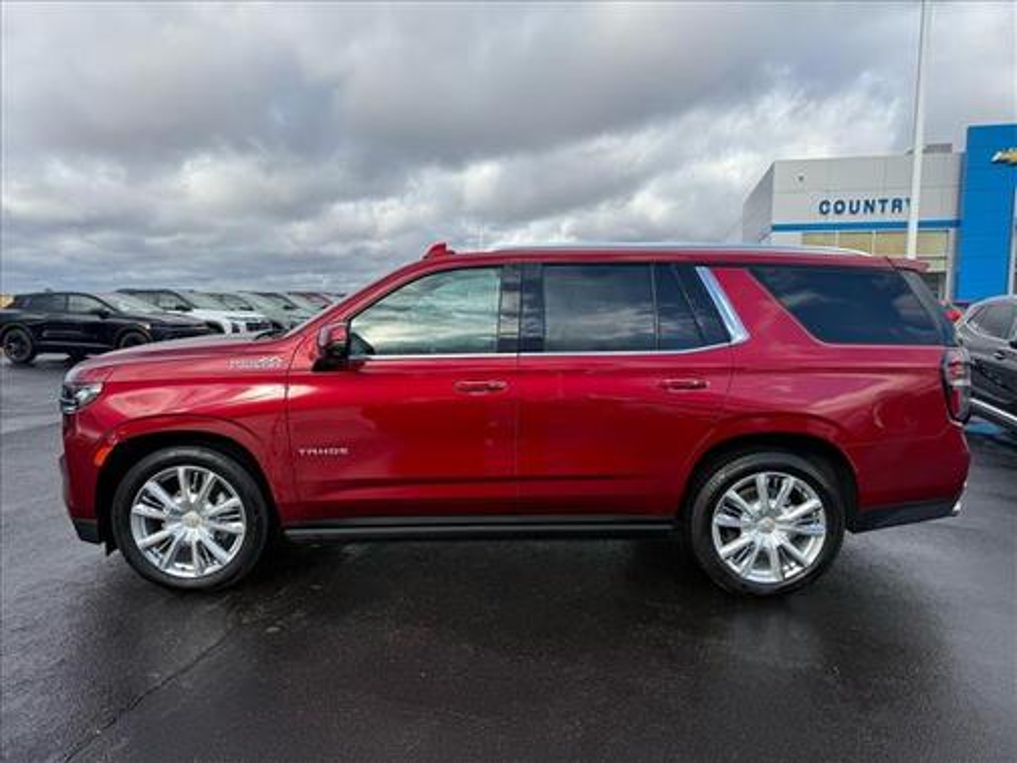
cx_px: 508
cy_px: 382
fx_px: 705
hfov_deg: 71.6
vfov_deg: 56.8
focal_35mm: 24
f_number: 1.78
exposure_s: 1/2703
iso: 80
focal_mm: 6.76
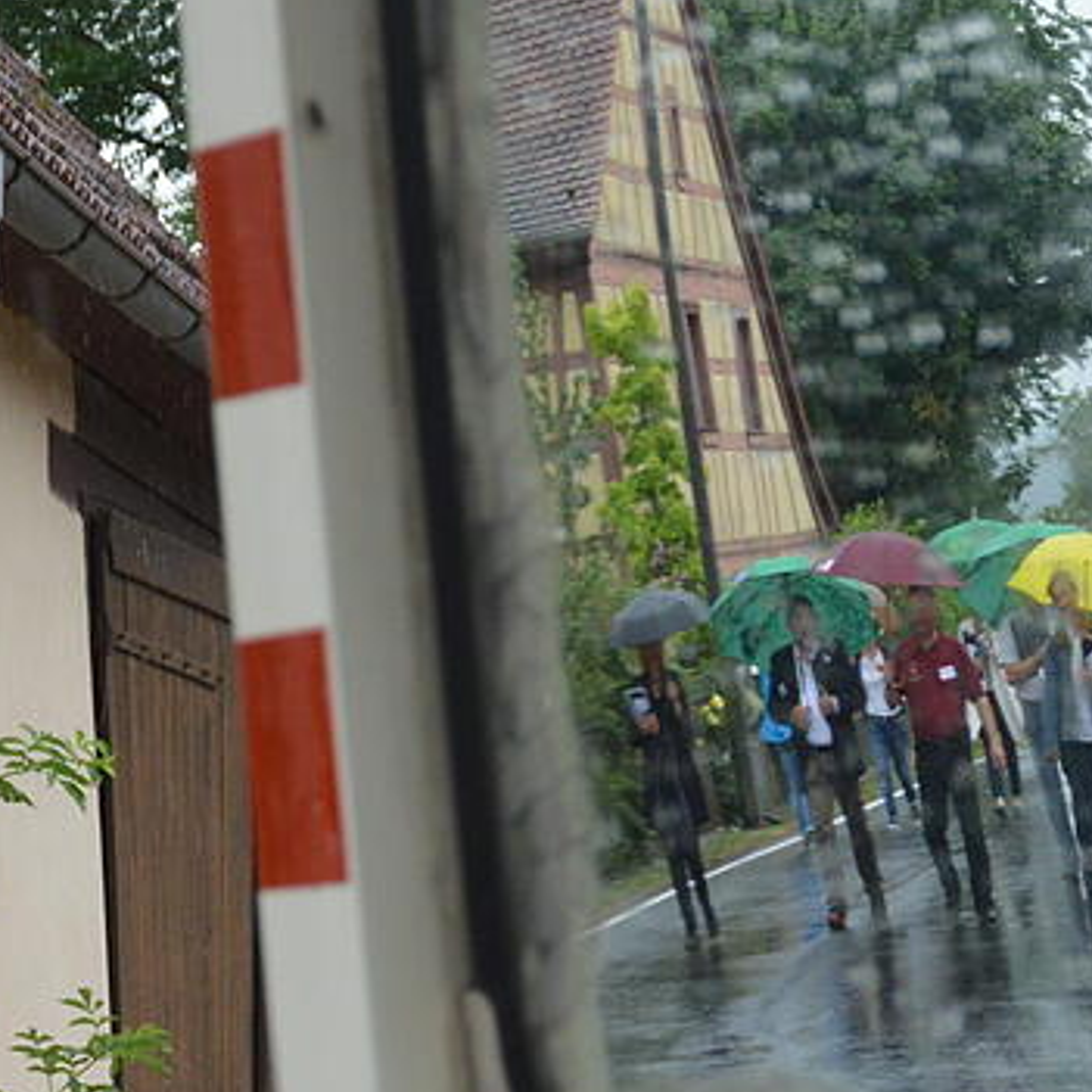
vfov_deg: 9.3
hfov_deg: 9.2
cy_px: 579
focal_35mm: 188
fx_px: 6710
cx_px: -50
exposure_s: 1/320
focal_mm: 48
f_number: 9
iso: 800
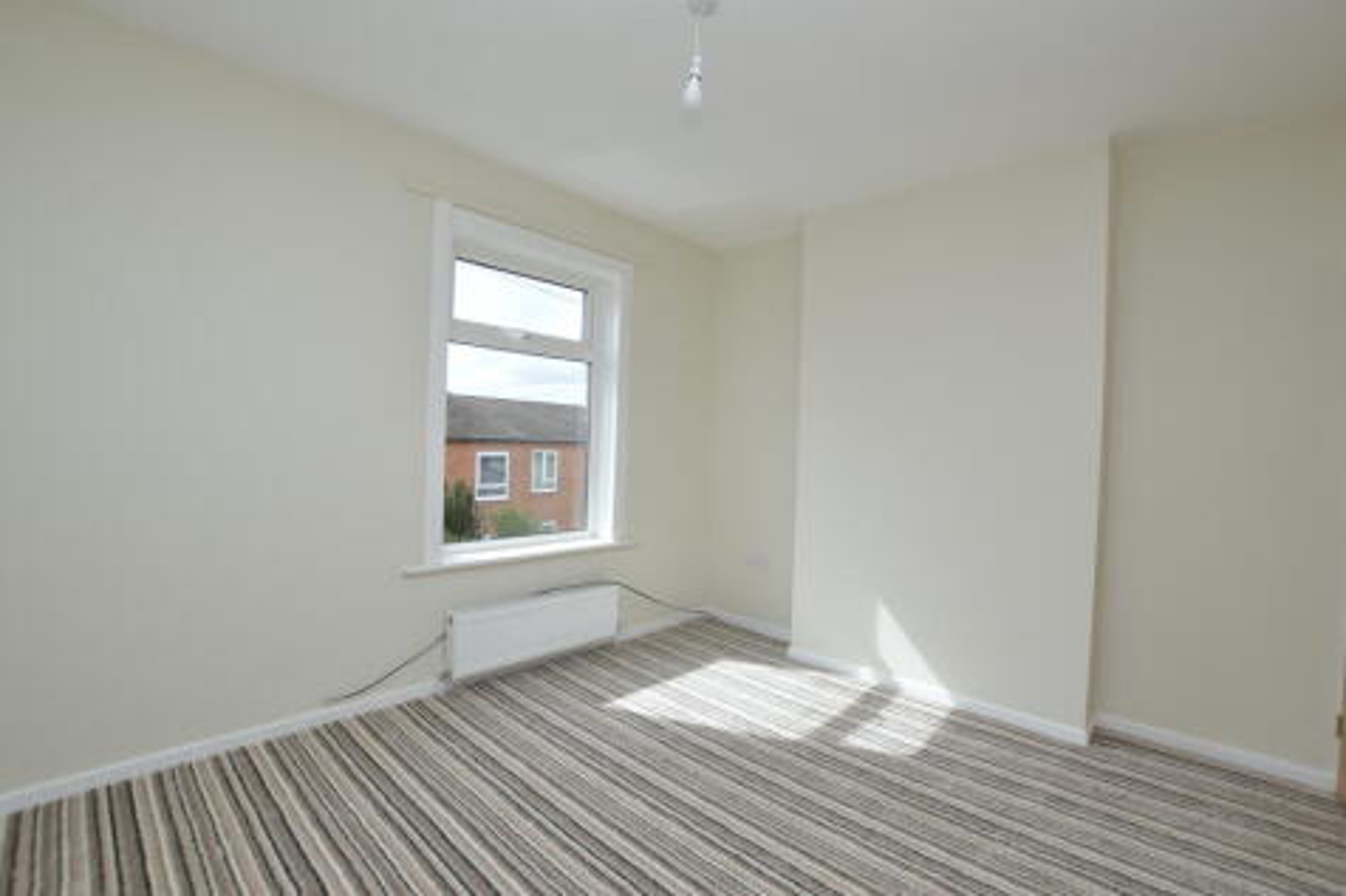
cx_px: 673
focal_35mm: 15
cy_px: 448
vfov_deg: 77.3
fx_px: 561
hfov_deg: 100.4
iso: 100
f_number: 7.1
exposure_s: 1/125
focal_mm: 10
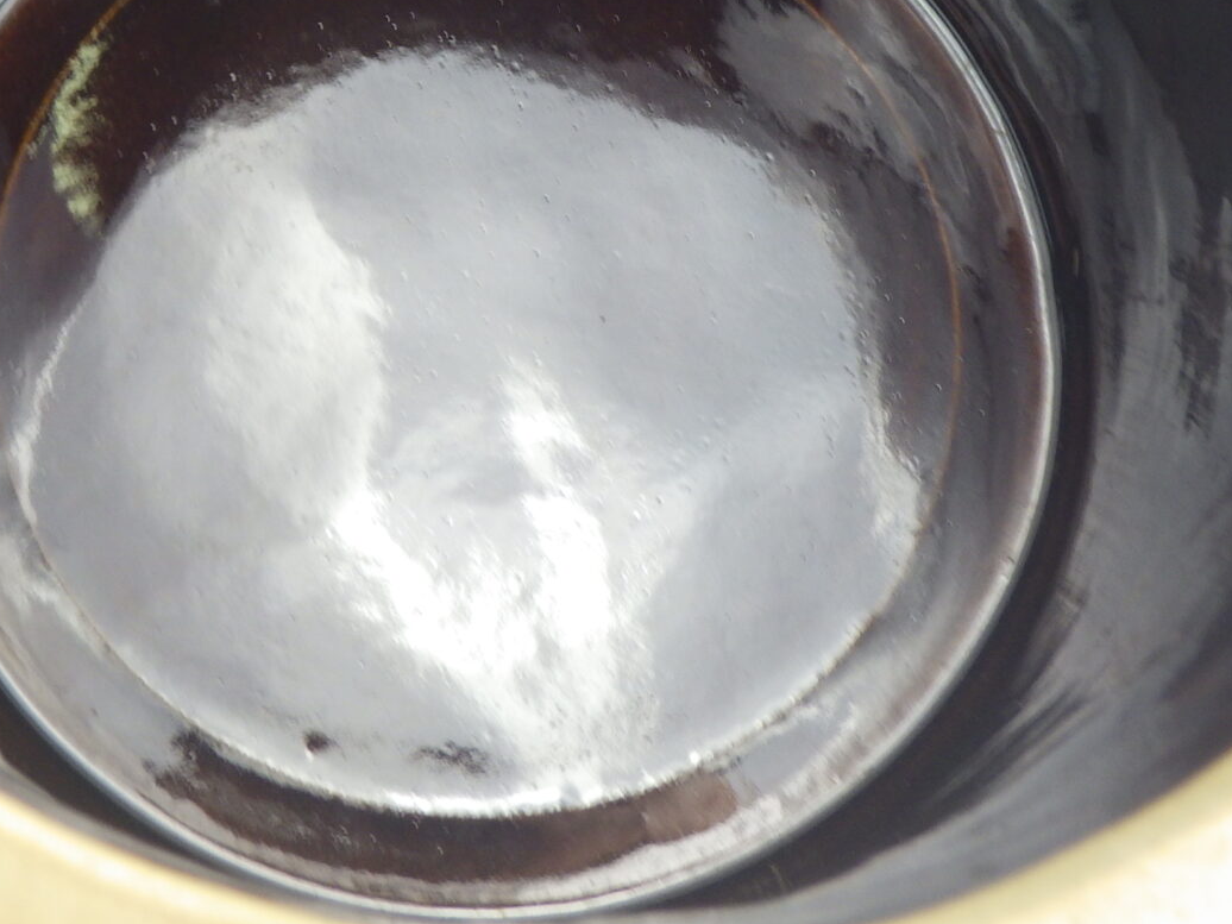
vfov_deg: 22.6
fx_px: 2242
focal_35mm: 63
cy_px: 70
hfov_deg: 30.5
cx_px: 419
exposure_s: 1/20
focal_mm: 6.1
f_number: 3.8
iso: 125
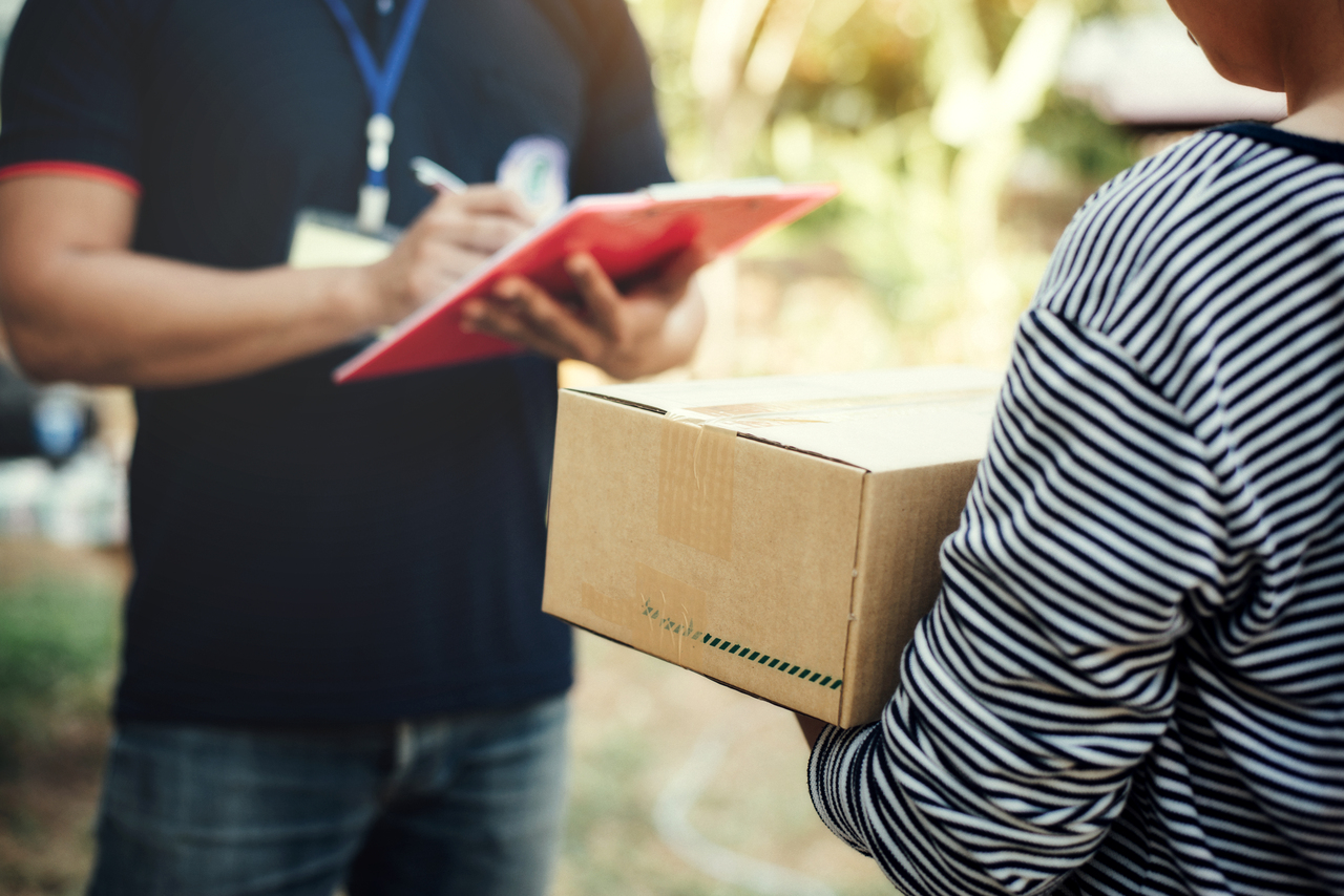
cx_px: 672
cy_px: 448
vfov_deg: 27.0
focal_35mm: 50
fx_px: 1867
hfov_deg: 39.6
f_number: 3.2
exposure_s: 1/250
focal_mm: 50
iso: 100
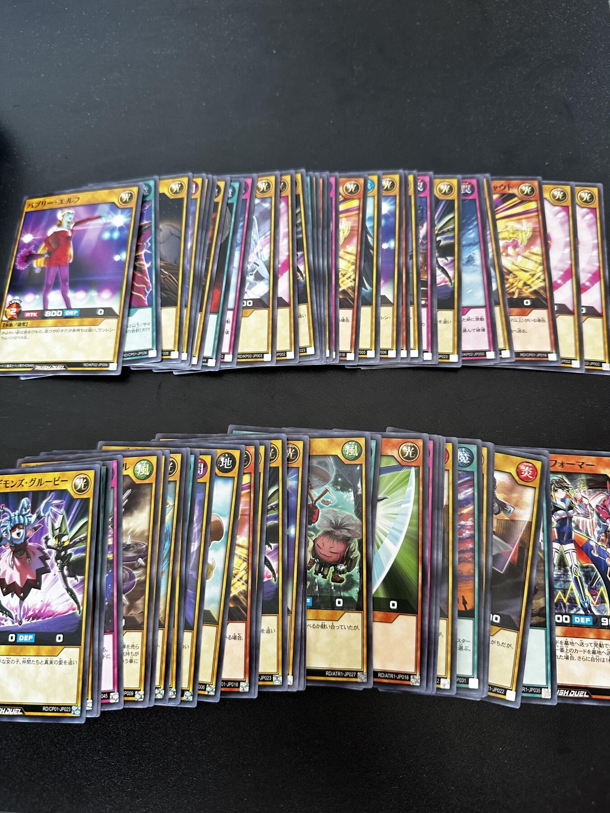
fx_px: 564
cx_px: 305
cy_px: 406
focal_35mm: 24
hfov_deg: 56.8
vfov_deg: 71.6
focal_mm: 6.86
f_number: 1.78
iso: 250
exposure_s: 1/60
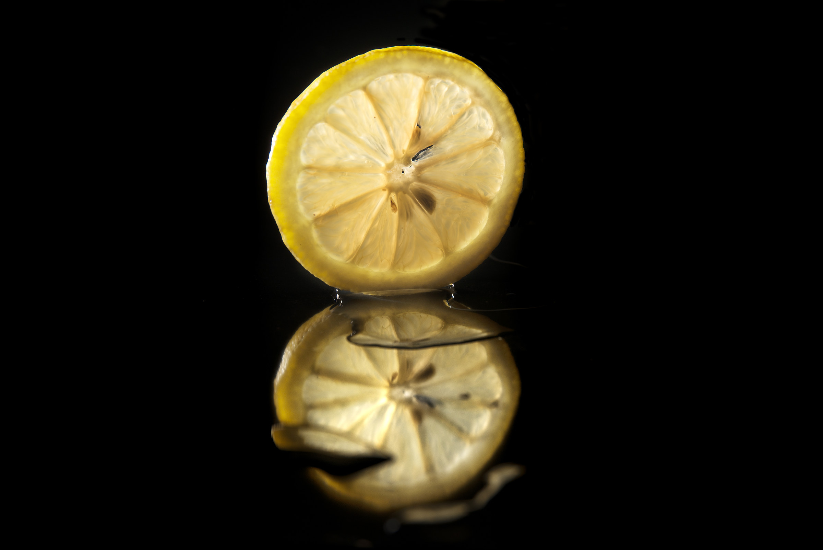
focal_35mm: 90
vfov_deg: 15.2
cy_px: 275
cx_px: 412
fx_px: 2058
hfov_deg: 22.6
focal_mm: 90
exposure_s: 1/200
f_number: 9
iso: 100
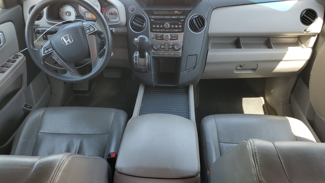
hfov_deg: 66.1
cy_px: 93
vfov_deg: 40.2
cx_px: 161
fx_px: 250
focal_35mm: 29
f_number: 1.5
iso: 50
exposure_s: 1/139
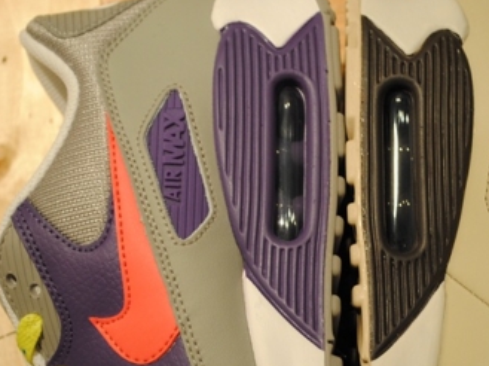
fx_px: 1369
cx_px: 354
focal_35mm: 97
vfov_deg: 15.2
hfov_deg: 20.1
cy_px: 215
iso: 400
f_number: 5.3
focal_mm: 46
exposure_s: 1/10
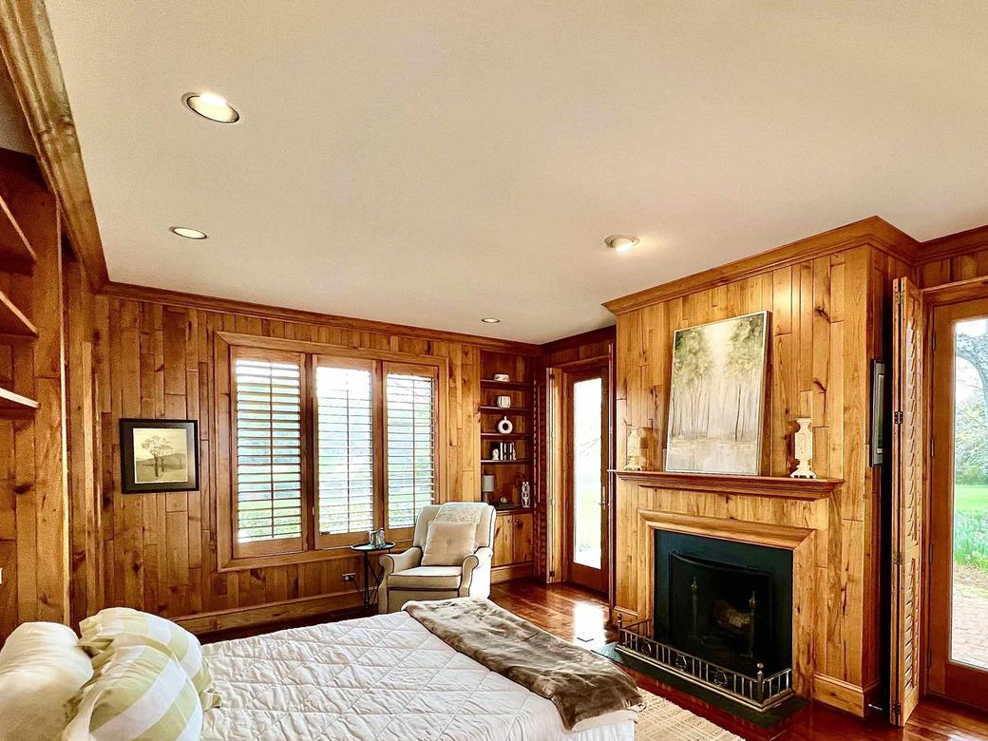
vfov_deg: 70.5
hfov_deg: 86.1
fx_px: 514
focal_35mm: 18
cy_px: 460
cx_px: 615
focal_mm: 1.57
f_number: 1.8
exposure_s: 1/120
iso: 160
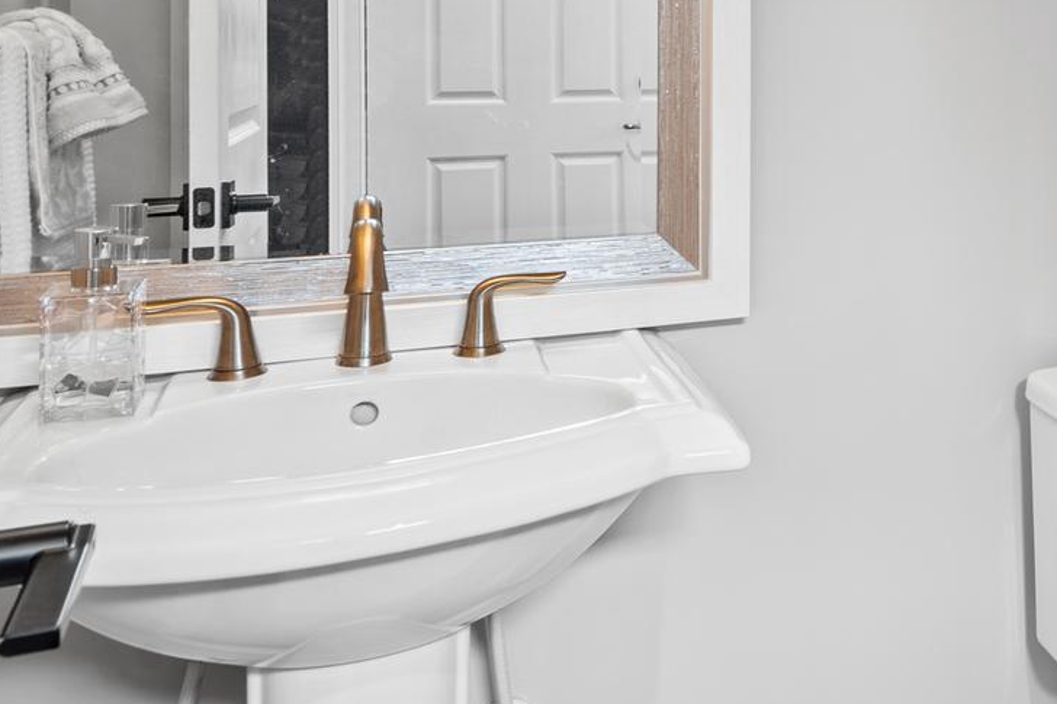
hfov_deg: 36.7
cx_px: 1166
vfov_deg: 28.3
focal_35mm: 45
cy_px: 30
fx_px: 1321
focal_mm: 16
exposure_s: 3.2
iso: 250
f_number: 9
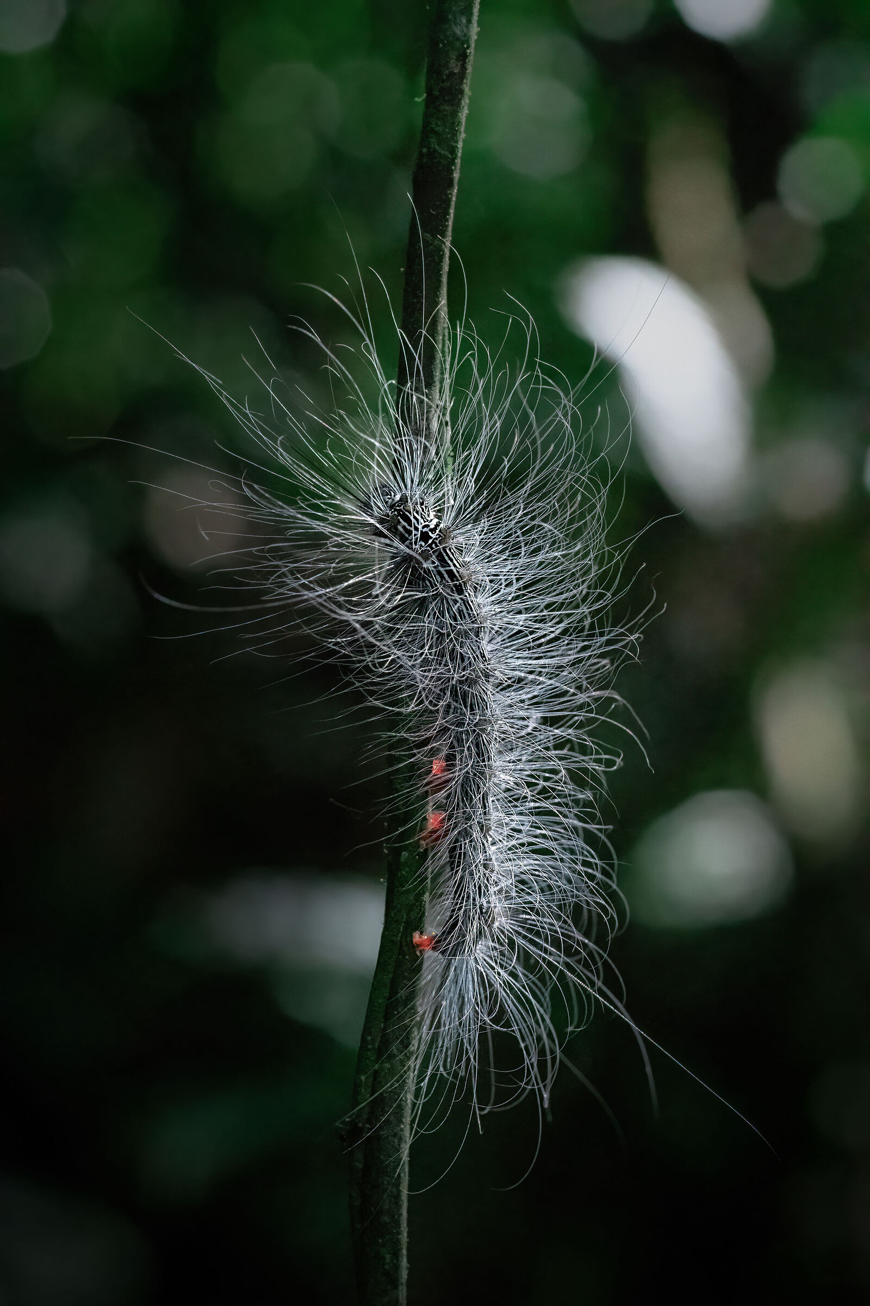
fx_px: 3806
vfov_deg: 19.5
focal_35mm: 105
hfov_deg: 13.0
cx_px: 435
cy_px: 653
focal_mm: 70
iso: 12800
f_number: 11
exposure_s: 1/640
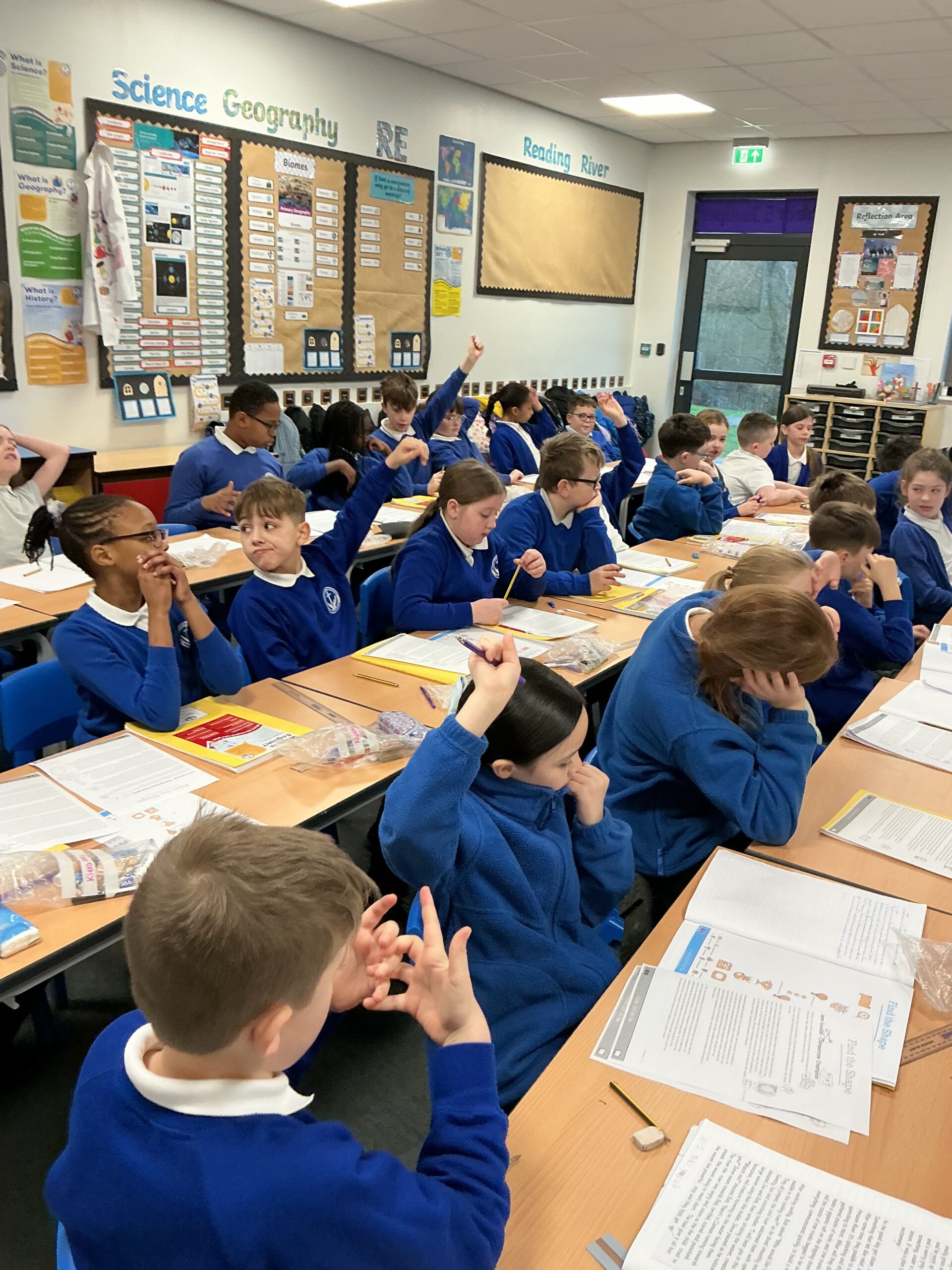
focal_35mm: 29
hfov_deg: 48.2
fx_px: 1063
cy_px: 635
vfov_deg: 61.7
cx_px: 476
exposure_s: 1/60
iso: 100
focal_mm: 3
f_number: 1.8
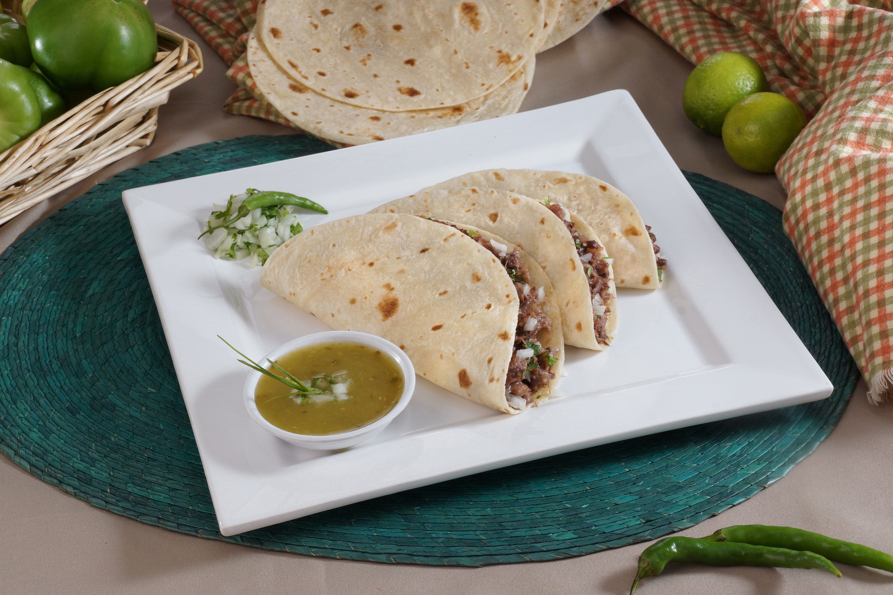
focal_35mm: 90
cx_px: 446
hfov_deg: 22.6
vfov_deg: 15.2
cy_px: 298
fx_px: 2232
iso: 200
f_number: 18
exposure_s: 1/200
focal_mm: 60
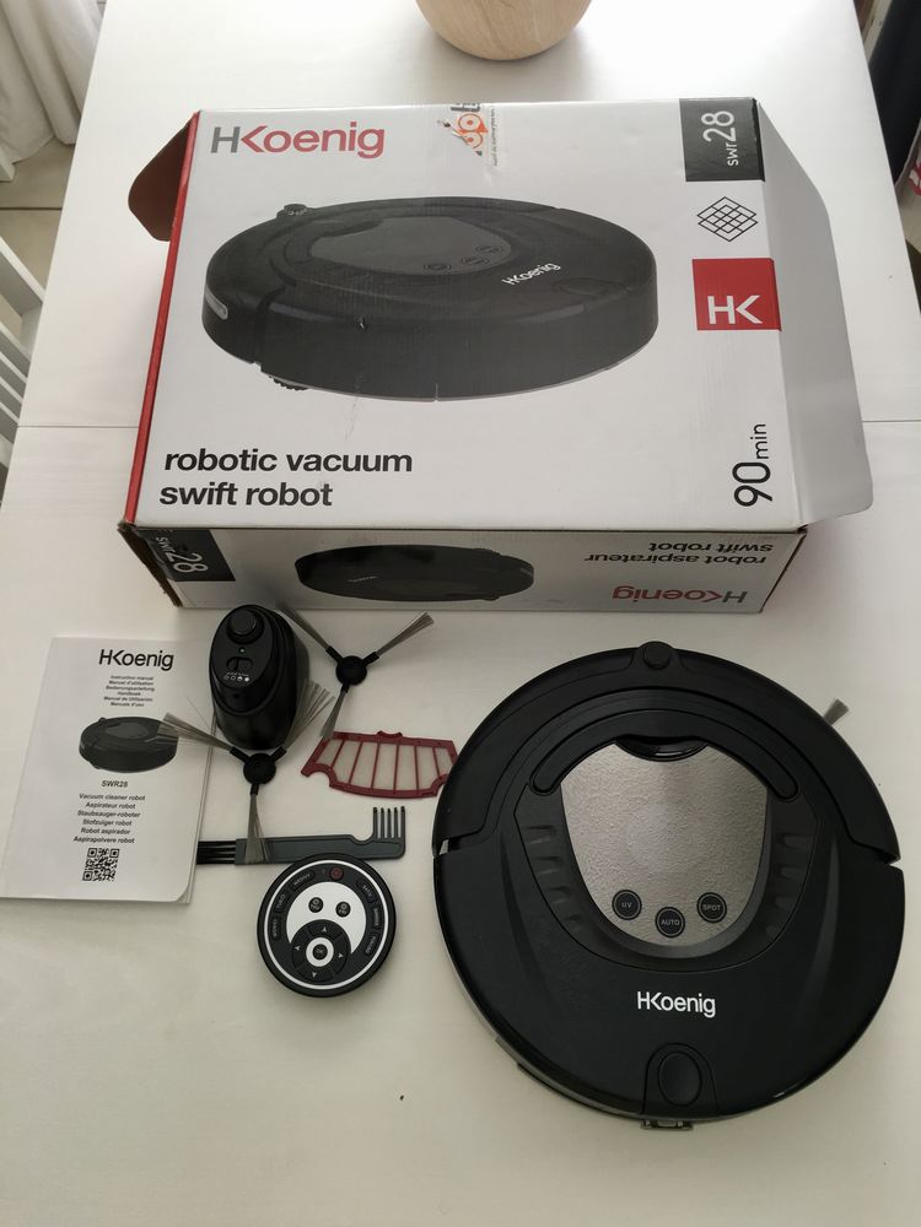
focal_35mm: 29
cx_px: 460
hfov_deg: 48.2
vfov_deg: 61.7
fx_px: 1029
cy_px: 614
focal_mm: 4.15
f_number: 2.2
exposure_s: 1/50
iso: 32
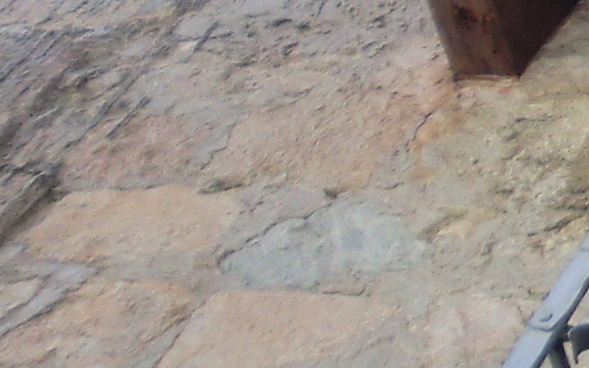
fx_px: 2343
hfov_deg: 11.5
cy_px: -80
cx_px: 1462
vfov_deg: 8.9
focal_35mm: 146
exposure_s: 1/200
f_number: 2.6
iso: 64
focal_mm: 4.65
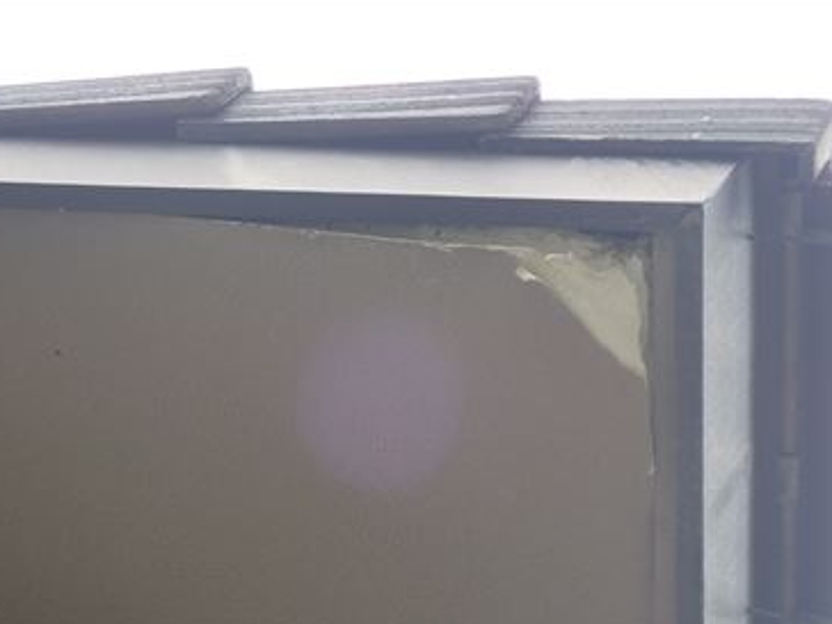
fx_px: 3173
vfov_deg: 11.2
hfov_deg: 14.9
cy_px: 407
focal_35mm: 132
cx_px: 370
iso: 200
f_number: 4.9
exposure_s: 1/160
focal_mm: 18
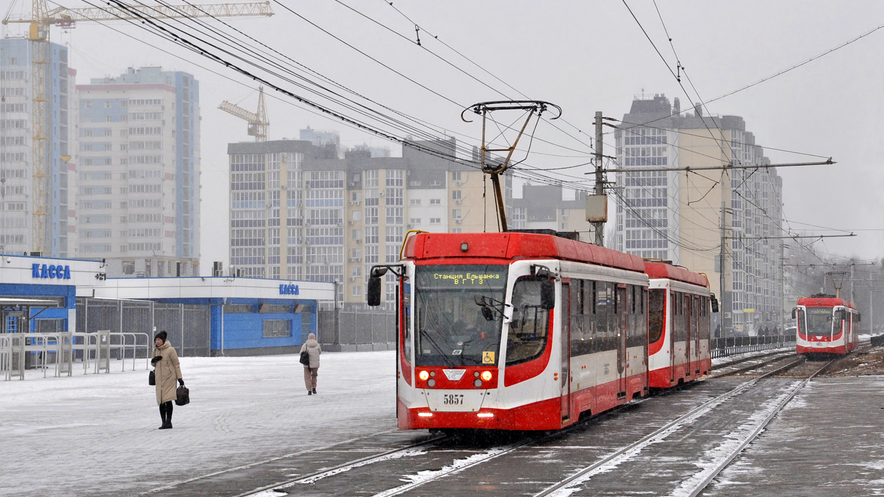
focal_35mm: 63
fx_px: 1477
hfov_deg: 33.3
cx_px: 442
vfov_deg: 19.1
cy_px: 249
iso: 200
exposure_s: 1/400
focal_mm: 40
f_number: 7.1
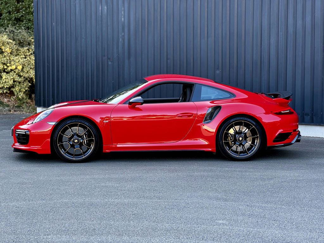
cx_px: 162
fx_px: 721
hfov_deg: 25.3
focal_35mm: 77
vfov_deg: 19.1
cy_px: 122
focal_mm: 9
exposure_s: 1/99
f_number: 2.8
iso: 100
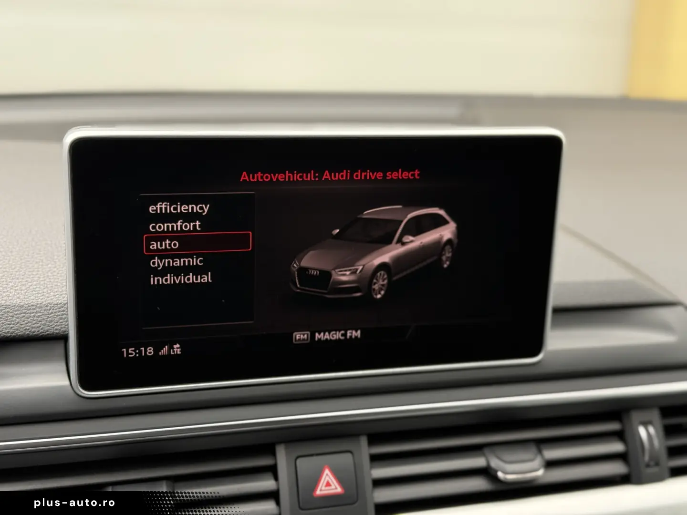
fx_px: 953
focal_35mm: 48
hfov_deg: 39.7
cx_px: 344
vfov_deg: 30.3
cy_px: 258
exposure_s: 1/209
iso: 200
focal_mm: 6.76
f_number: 1.78
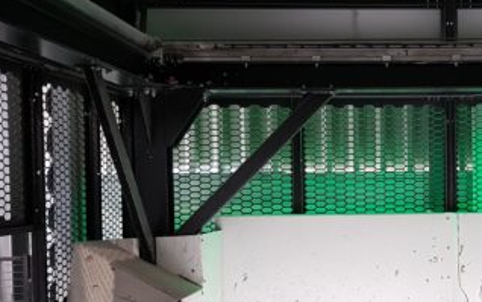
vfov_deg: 19.9
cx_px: 443
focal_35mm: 65
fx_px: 854
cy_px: 228
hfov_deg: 30.0
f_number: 1.7
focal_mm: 4.2
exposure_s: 1/12
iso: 200
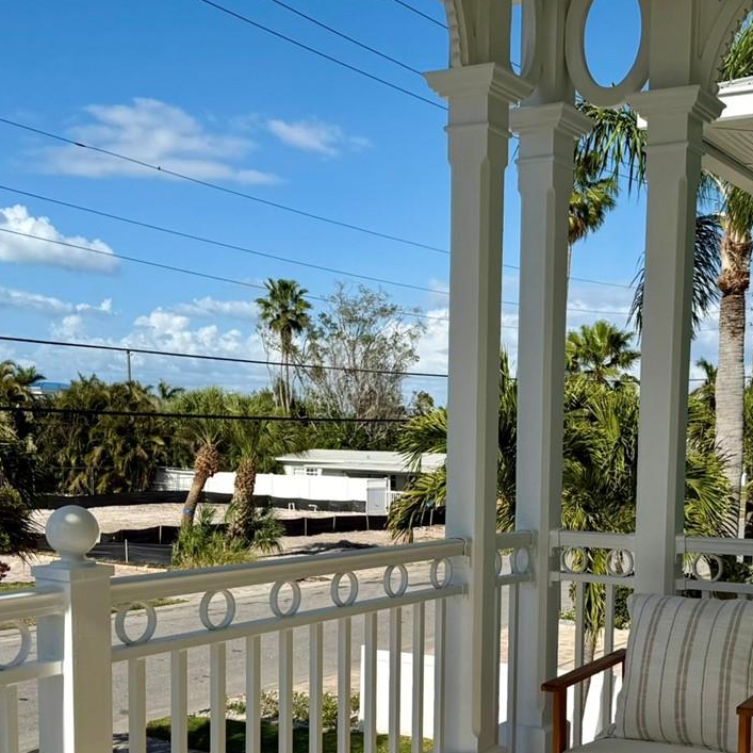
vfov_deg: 34.6
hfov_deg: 35.0
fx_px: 1181
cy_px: 564
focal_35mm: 48
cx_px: 513
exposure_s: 1/6711
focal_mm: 6.76
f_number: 1.78
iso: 80
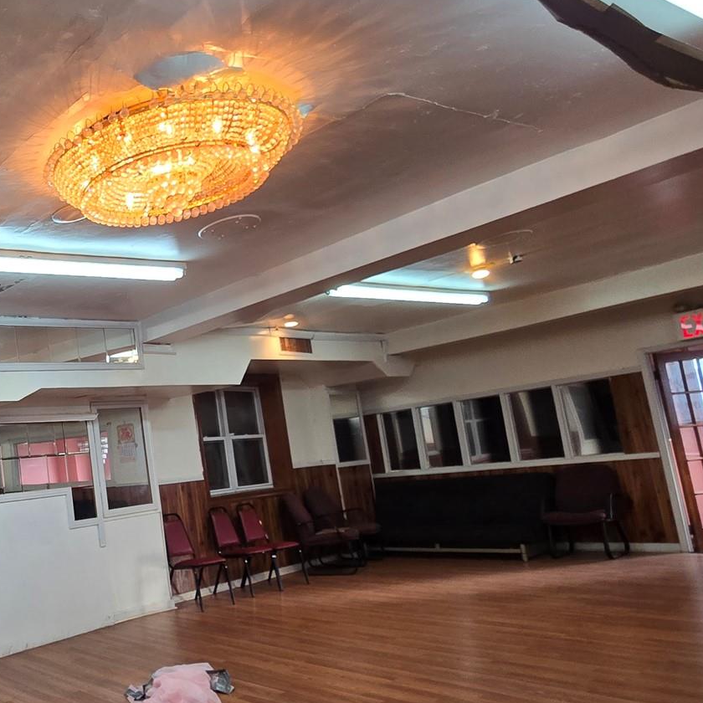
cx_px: 14
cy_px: 393
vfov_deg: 57.2
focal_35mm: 28
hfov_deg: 48.2
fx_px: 643
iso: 100
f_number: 2.2
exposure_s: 1/60
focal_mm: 2.2
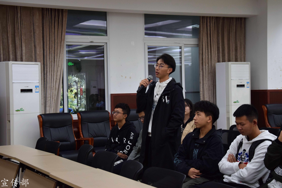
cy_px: 94
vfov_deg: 21.6
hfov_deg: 31.9
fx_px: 493
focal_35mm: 63
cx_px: 141
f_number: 5
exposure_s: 1/80
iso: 800
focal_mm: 42
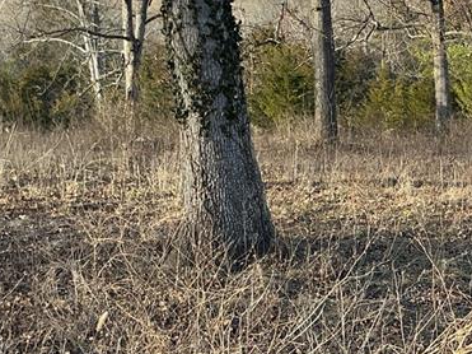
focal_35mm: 80
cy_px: 264
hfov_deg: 23.7
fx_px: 1090
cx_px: 436
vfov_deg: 18.3
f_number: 1.8
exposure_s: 1/237
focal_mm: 3
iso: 25
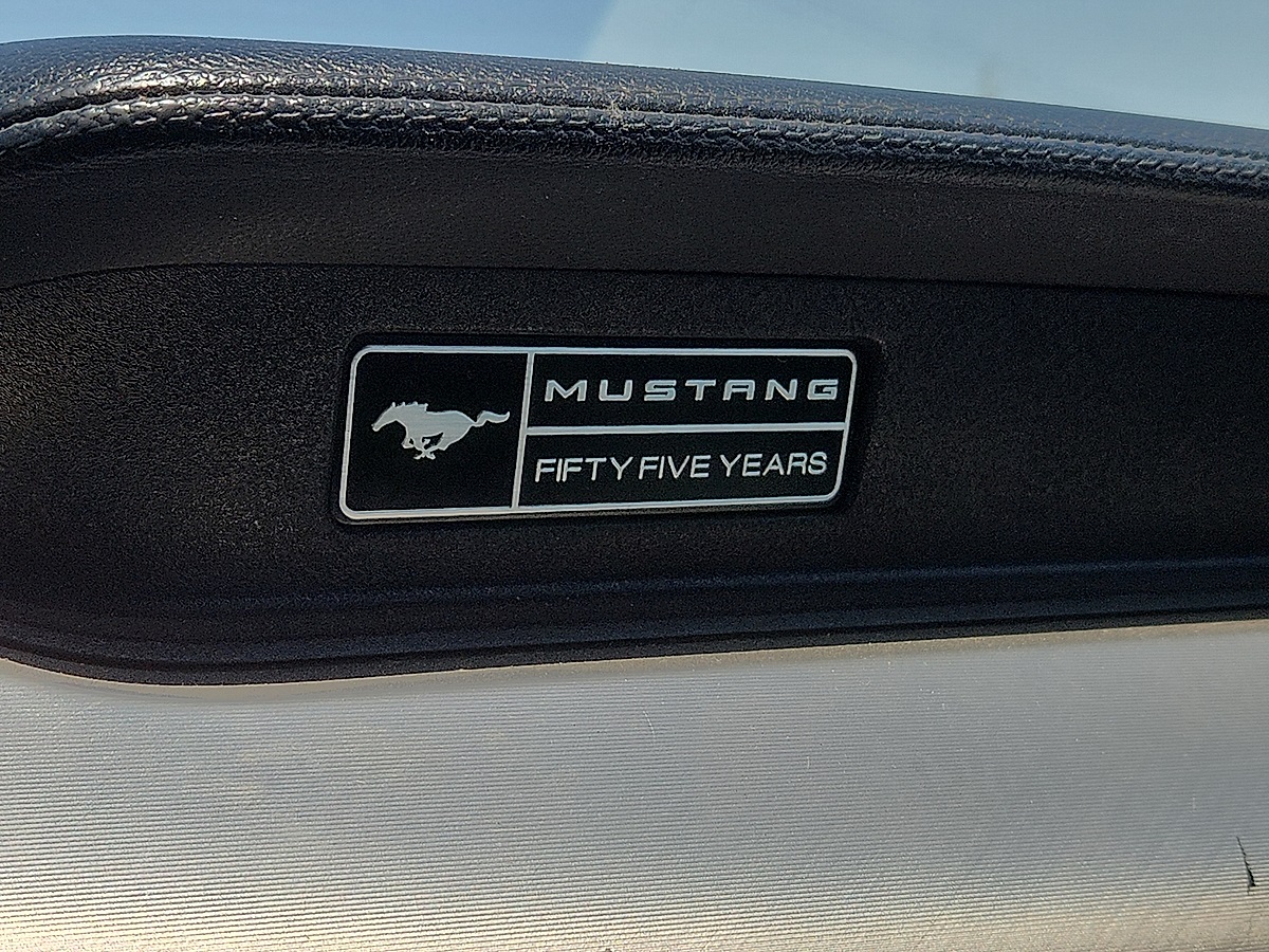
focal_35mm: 23
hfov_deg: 73.9
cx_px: 634
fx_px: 843
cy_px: 476
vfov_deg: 58.9
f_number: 1.8
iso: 50
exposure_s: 1/1250
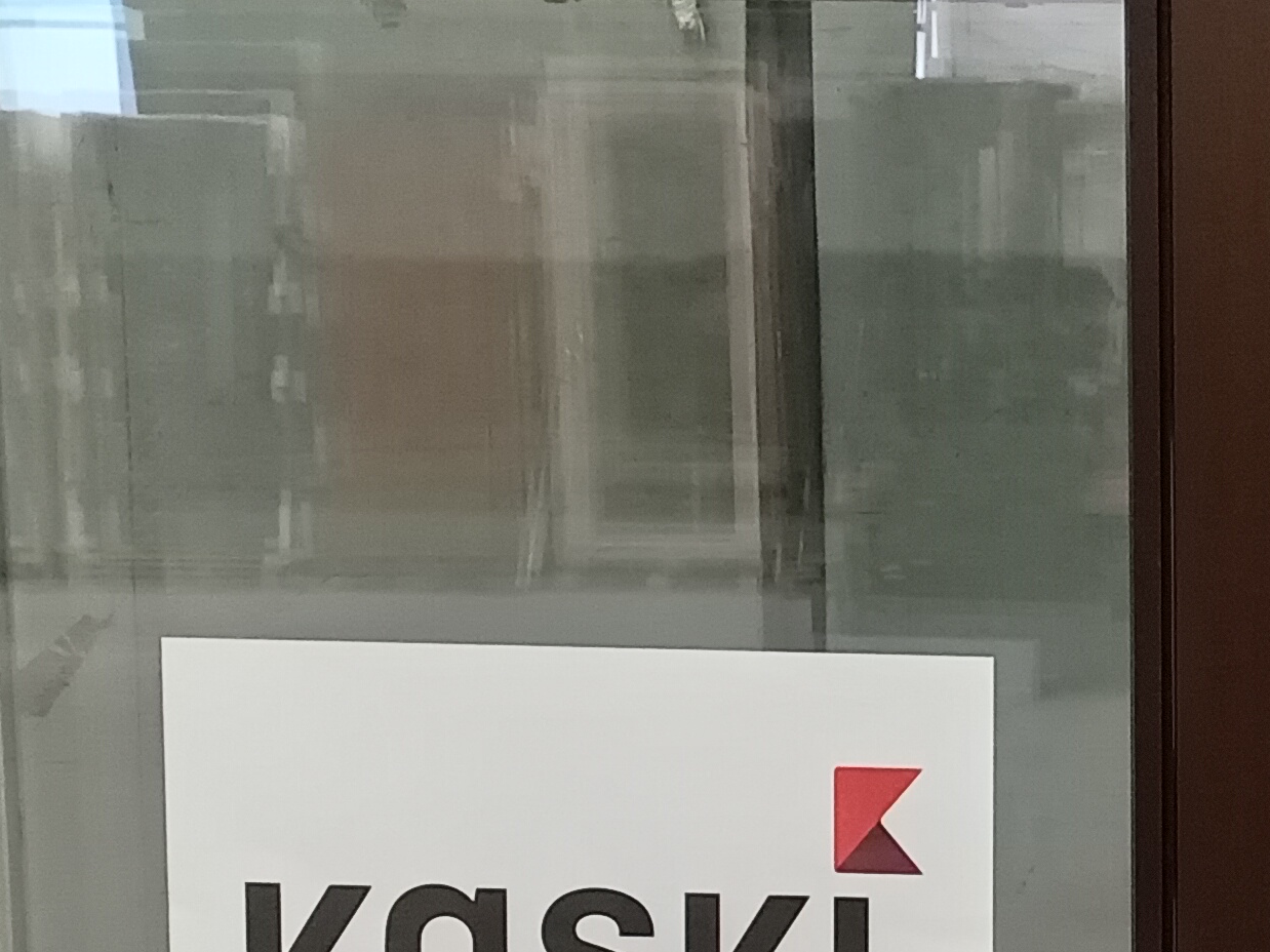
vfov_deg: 16.4
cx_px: 1500
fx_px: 3265
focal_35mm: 89
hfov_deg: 20.6
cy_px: 846
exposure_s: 1/20
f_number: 1.8
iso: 1273
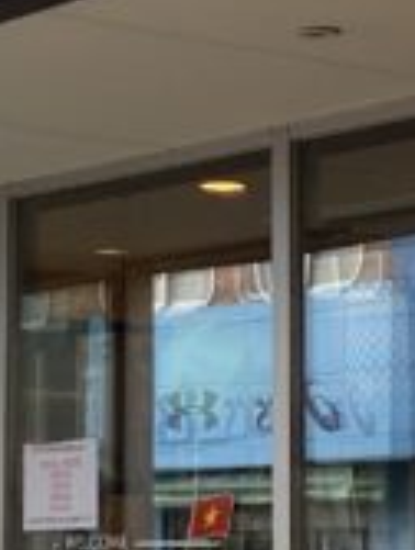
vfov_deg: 12.4
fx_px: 2532
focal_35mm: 159
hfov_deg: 9.3
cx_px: -30
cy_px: 254
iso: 32
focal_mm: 4.25
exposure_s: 1/307
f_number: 1.8
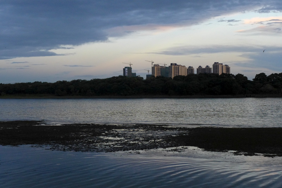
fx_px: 392
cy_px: 94
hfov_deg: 39.6
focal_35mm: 50
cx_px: 141
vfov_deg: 27.0
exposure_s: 1/100
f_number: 4
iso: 320
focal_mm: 9.8
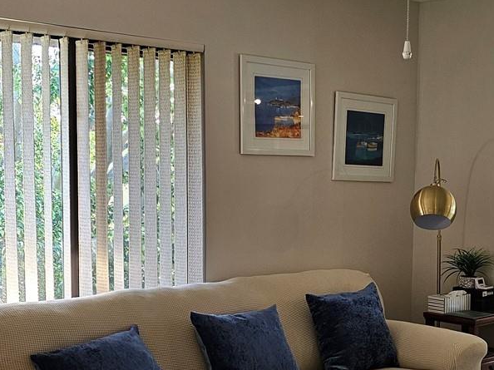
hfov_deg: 30.3
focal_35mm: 62
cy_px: 257
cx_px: 410
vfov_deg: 23.5
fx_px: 884
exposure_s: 1/120
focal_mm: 6.3
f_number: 1.7
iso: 160
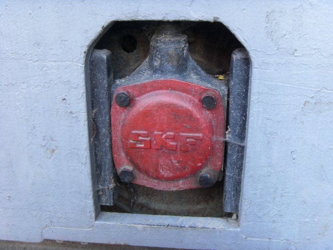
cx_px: 166
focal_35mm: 39
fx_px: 375
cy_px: 125
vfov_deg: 36.8
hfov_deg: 47.9
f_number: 3.5
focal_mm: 6.6
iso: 200
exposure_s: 1/45
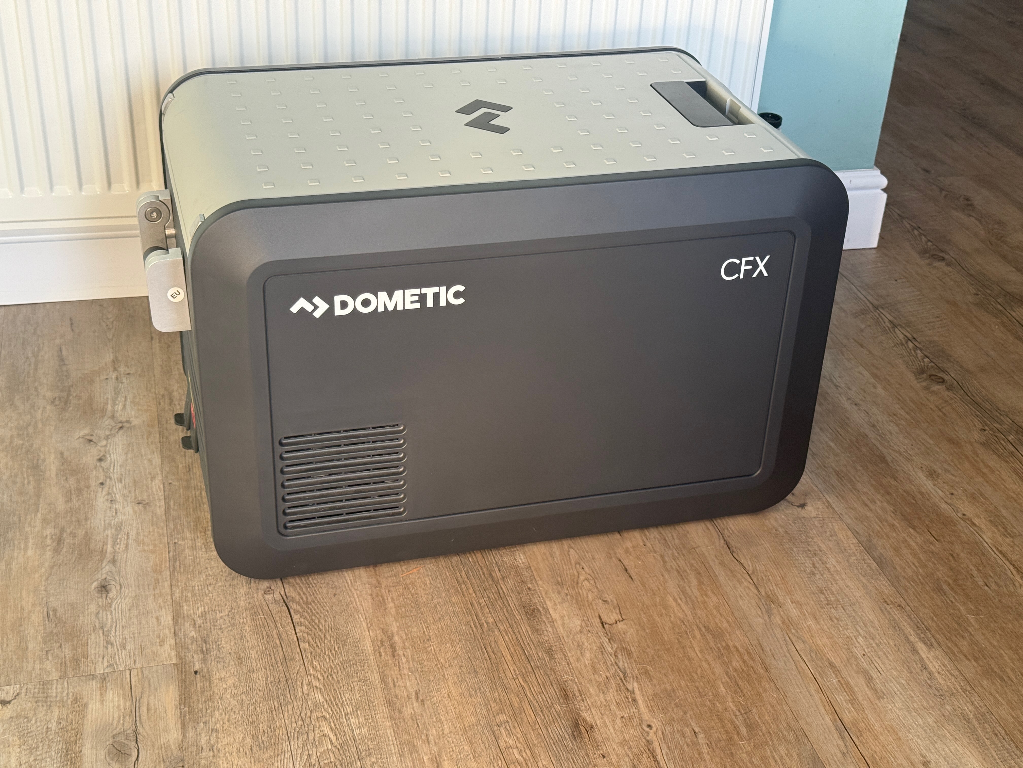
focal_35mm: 48
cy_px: 384
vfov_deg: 30.3
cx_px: 512
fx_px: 1419
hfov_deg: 39.7
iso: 100
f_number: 1.78
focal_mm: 6.76
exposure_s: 1/64
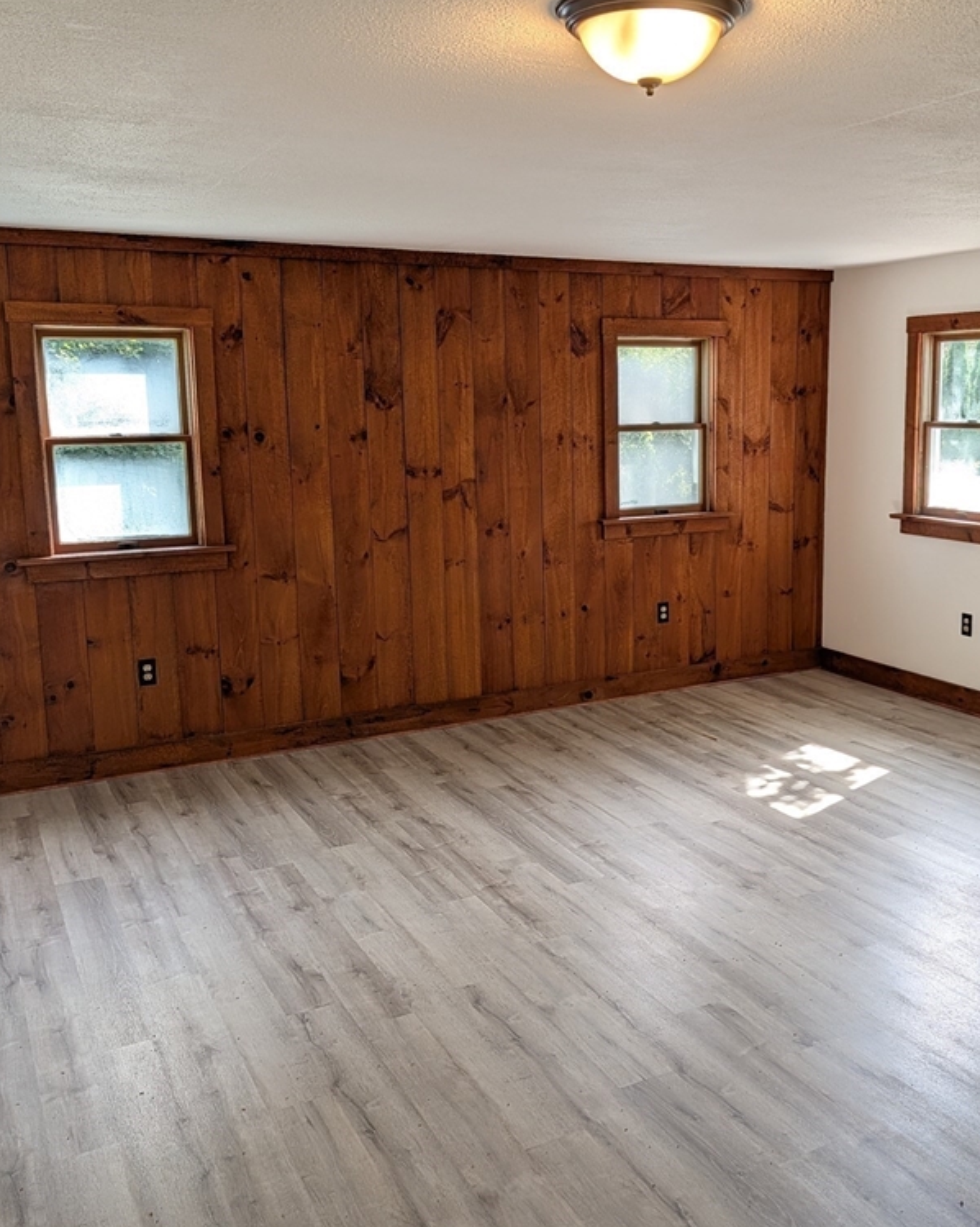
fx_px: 1161
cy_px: 604
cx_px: 611
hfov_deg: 45.4
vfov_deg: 55.7
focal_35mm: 32
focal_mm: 6.9
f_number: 1.68
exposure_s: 1/120
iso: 31
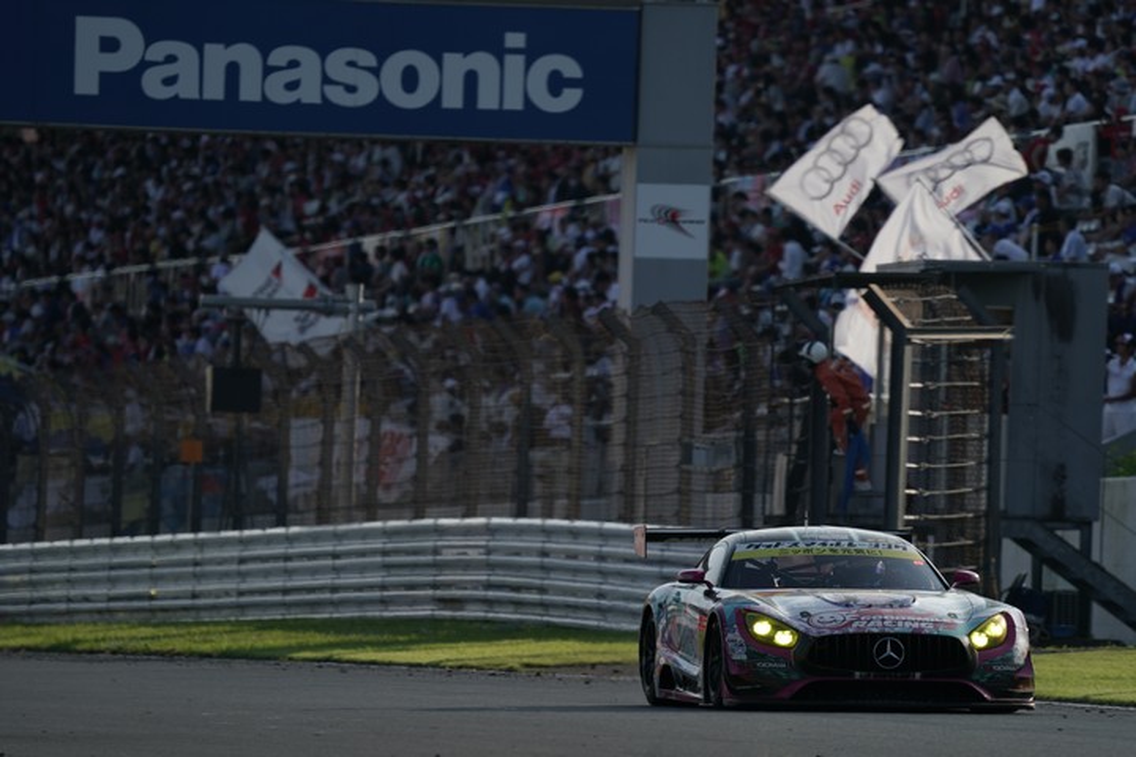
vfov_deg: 2.3
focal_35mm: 600
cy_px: 378
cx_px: 568
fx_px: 18932
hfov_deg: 3.4
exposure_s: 1/800
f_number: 7.1
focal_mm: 600
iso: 200
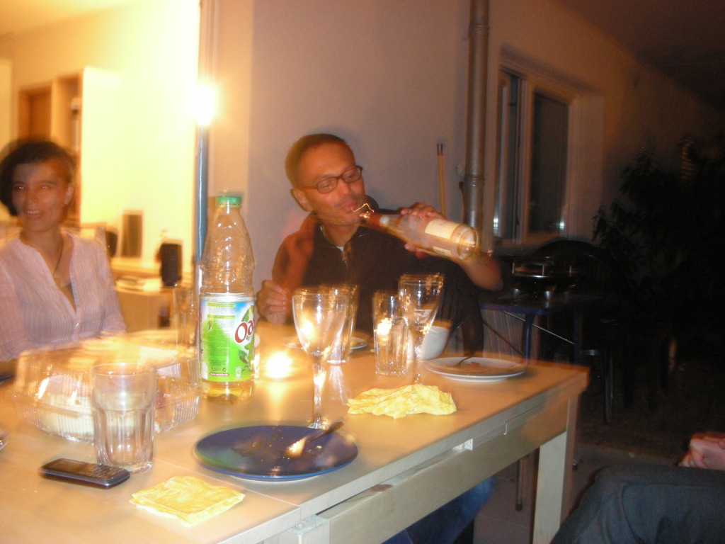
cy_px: 272
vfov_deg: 40.7
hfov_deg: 52.6
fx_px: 733
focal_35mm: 35
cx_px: 362
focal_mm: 5.8
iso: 200
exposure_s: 2
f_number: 3
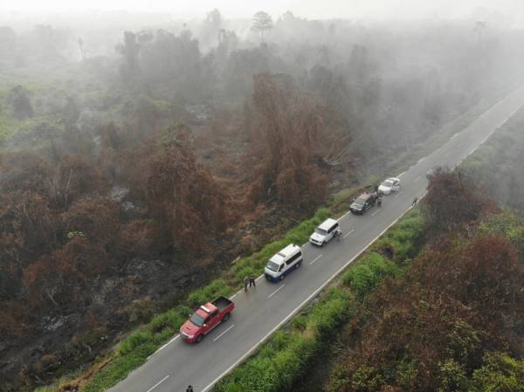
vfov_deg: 56.7
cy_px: 196
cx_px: 262
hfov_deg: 71.6
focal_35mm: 24
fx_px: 363
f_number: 2.8
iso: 100
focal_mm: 4.5
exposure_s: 1/464
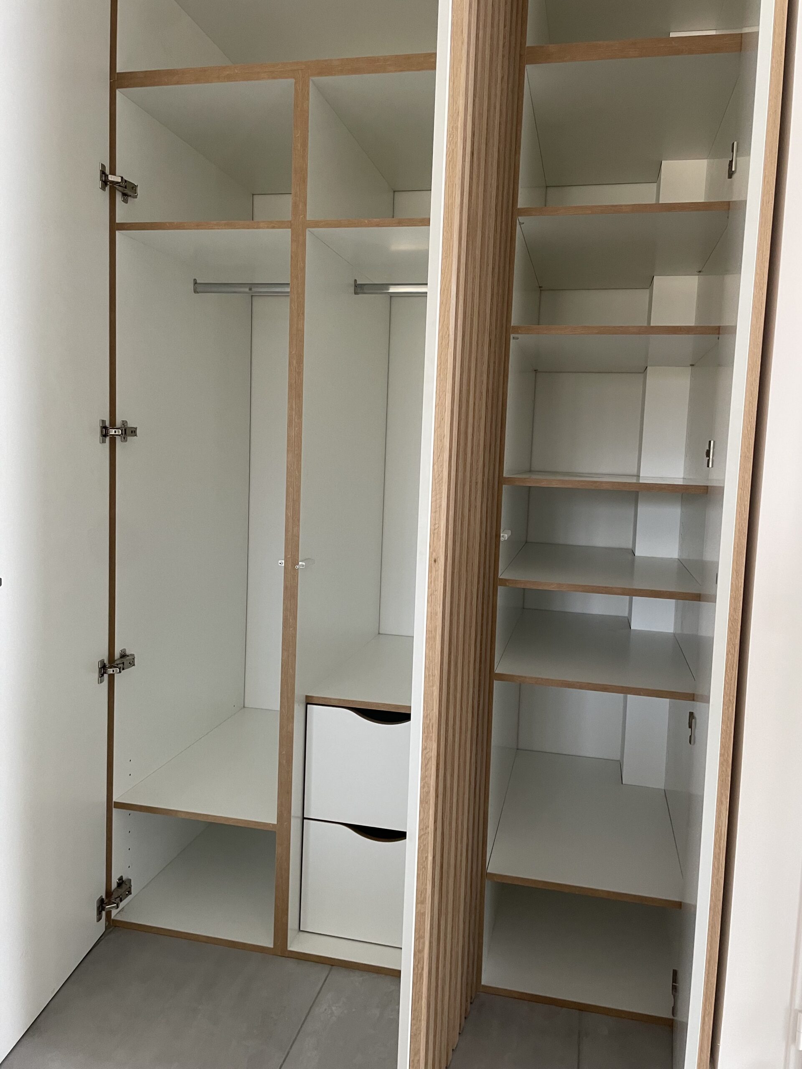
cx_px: 401
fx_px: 803
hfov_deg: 53.1
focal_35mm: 26
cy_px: 534
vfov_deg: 67.3
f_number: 1.6
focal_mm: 4.2
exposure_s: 1/84
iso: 125
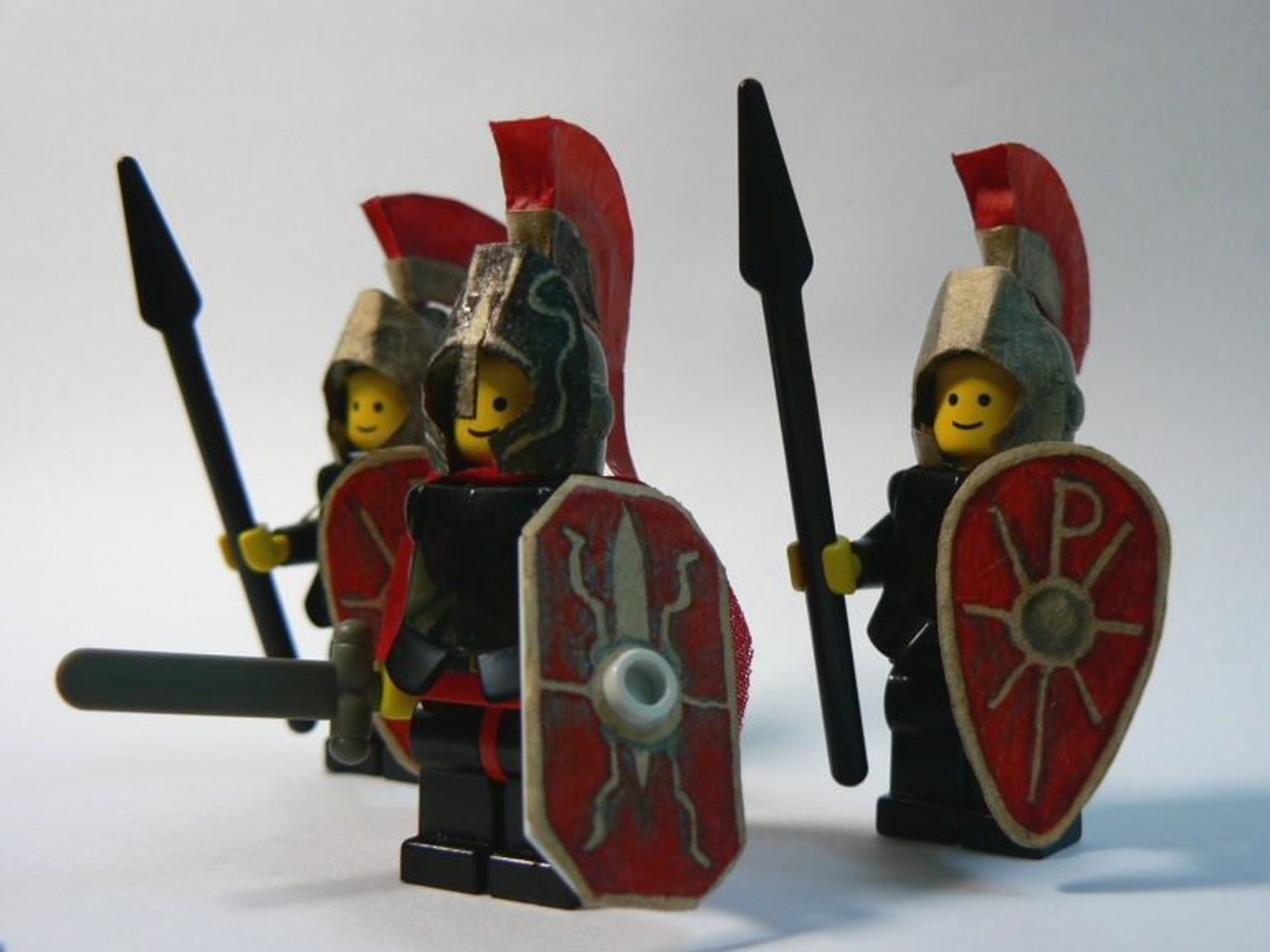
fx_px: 1761
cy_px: 476
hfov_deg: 39.7
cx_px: 635
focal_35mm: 48
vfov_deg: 30.3
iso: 80
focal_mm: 8
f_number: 2.8
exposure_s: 1/30
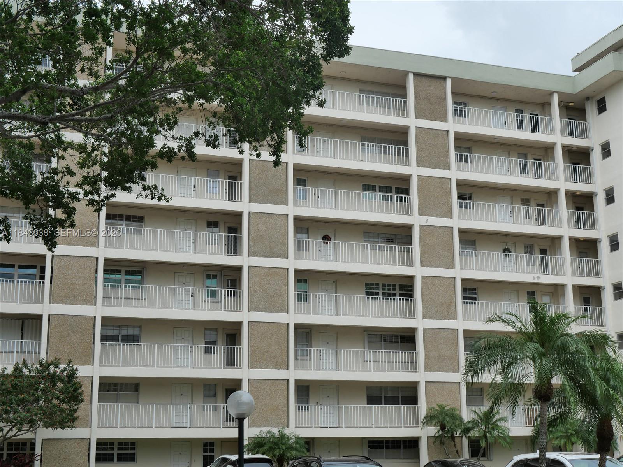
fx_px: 900
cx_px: 312
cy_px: 234
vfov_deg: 29.1
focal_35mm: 50
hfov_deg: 38.2
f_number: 7.1
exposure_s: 1/500
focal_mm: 25
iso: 200
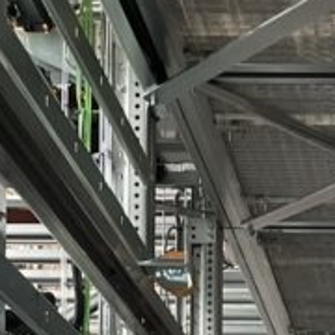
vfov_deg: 11.9
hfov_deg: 12.9
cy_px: 674
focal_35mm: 131
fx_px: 1434
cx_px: 419
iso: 800
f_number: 1.6
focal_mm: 5.1
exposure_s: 1/30
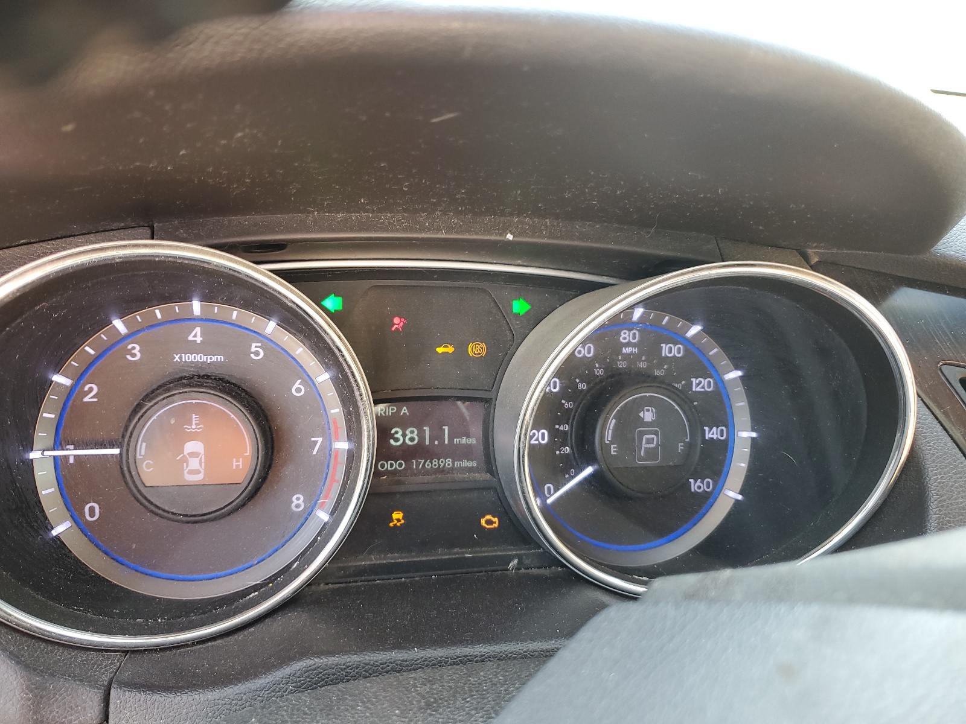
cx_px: 483
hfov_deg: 67.3
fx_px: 726
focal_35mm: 26
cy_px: 362
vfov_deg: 53.1
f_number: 1.5
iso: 63
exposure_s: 1/60.2
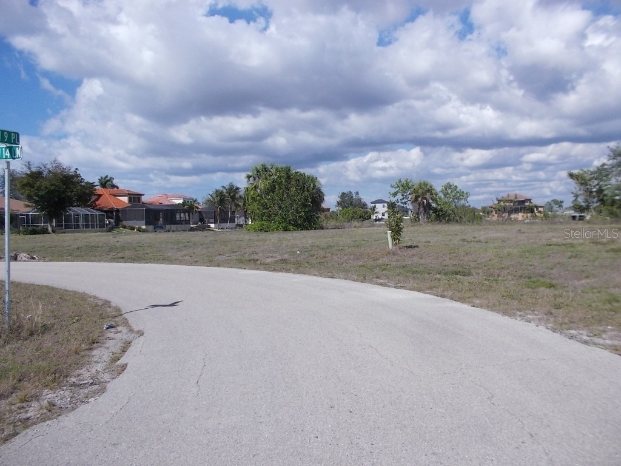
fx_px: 520
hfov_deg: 61.7
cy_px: 233
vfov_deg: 48.2
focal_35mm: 29
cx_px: 310
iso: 80
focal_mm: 4.1
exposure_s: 1/1250
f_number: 3.3
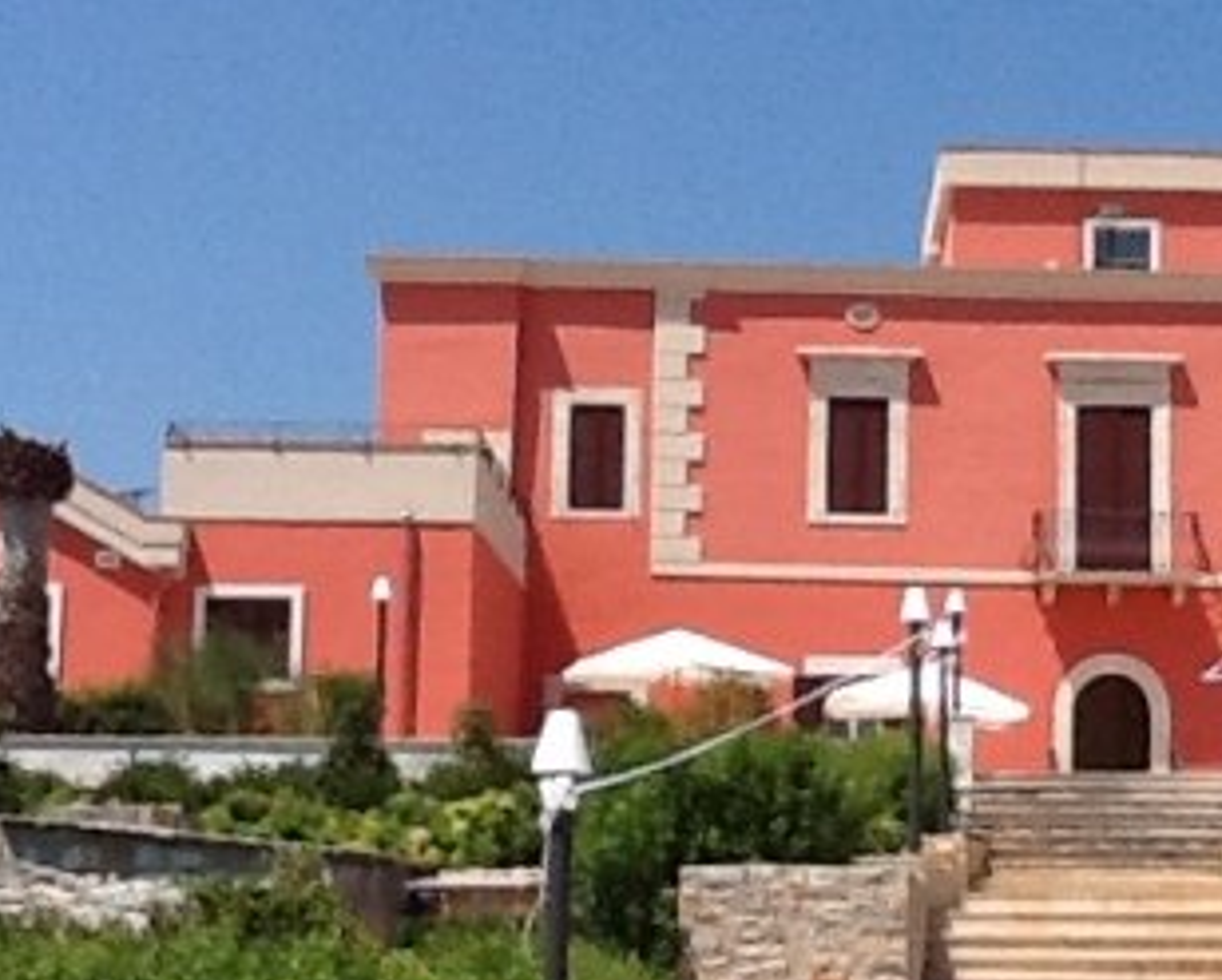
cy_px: 579
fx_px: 2932
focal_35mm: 81
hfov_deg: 23.2
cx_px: 1000
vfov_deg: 19.0
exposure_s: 1/2433
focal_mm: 2.03
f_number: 2.4
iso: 80
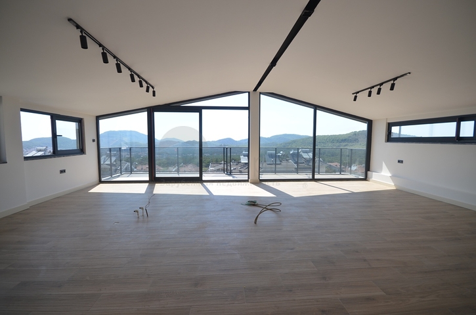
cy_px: 158
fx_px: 198
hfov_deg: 100.5
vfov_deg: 77.1
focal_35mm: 15
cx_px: 238
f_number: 7.1
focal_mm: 10
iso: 100
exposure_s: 1/160
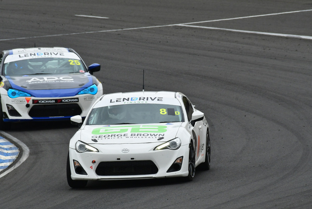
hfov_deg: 2.7
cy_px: 104
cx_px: 156
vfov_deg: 1.8
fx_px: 6502
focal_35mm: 750
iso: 800
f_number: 11
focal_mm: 500
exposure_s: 1/640
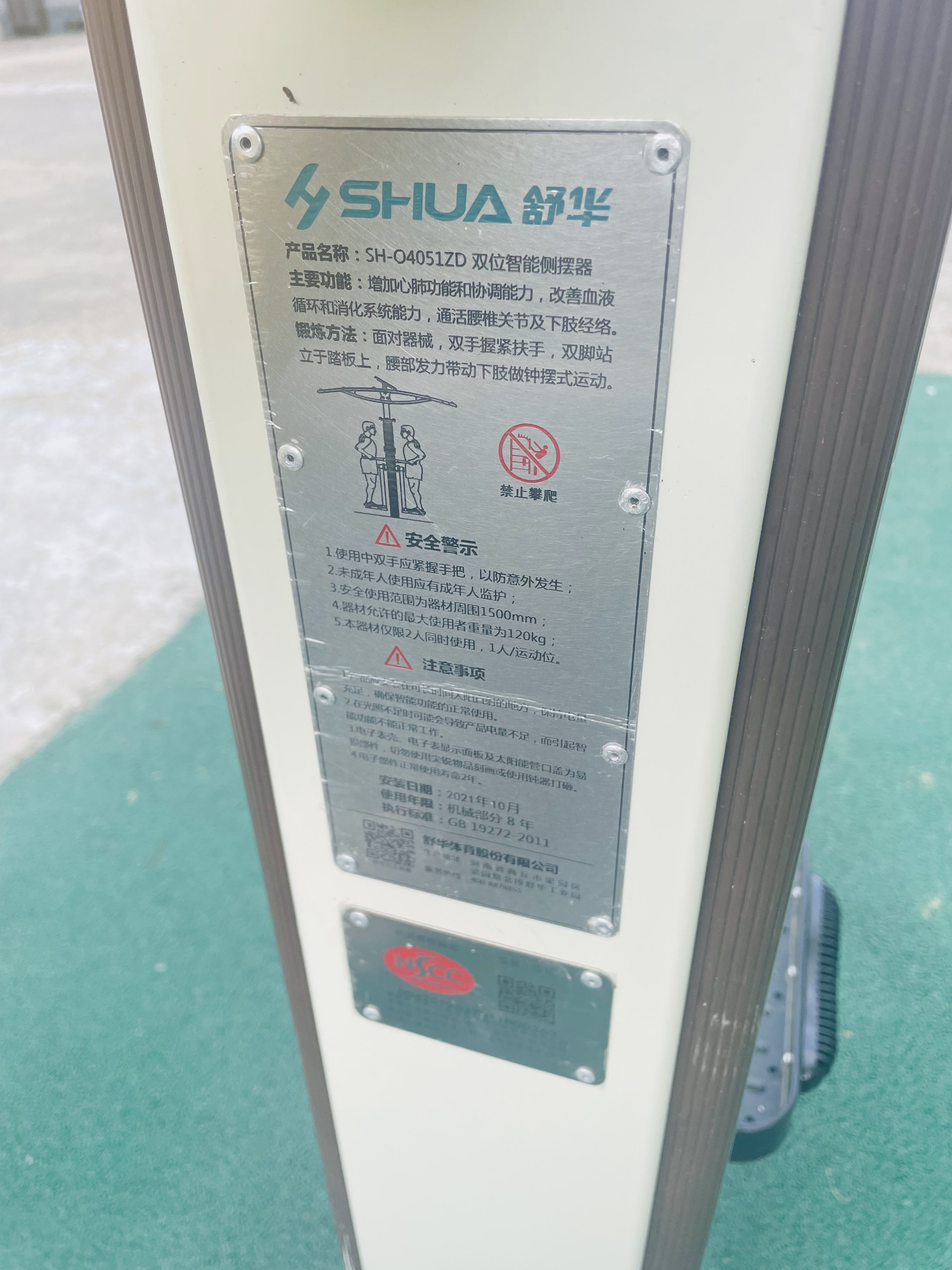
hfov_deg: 53.1
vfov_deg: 67.3
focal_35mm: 26
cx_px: 476
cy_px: 635
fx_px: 953
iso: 32
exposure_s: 1/532
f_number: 1.6
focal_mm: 4.2
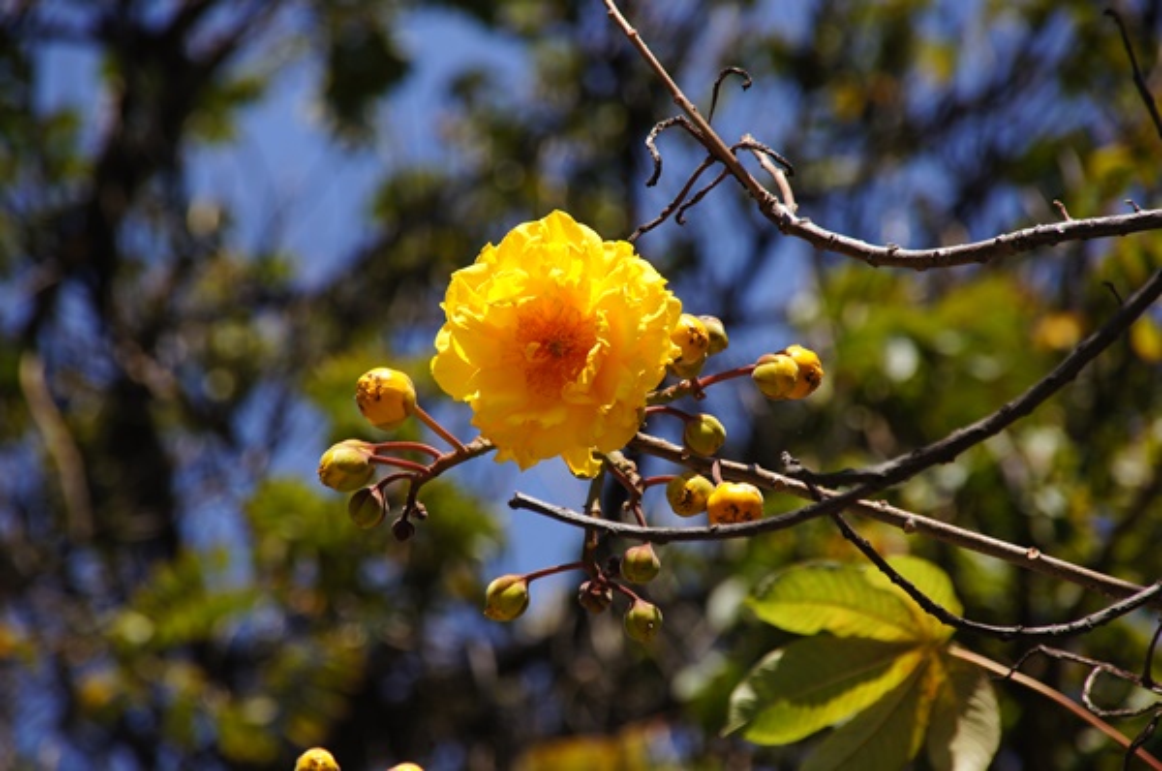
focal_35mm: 300
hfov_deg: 6.9
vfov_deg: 4.6
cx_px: 581
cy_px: 386
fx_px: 9668
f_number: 6.3
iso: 100
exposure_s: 1/320
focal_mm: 200
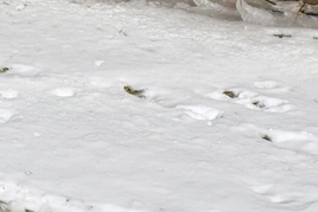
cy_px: -346
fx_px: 1069
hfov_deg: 14.4
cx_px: -290
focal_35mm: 121
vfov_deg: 9.6
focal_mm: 20
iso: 100
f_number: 7.1
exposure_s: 1/400
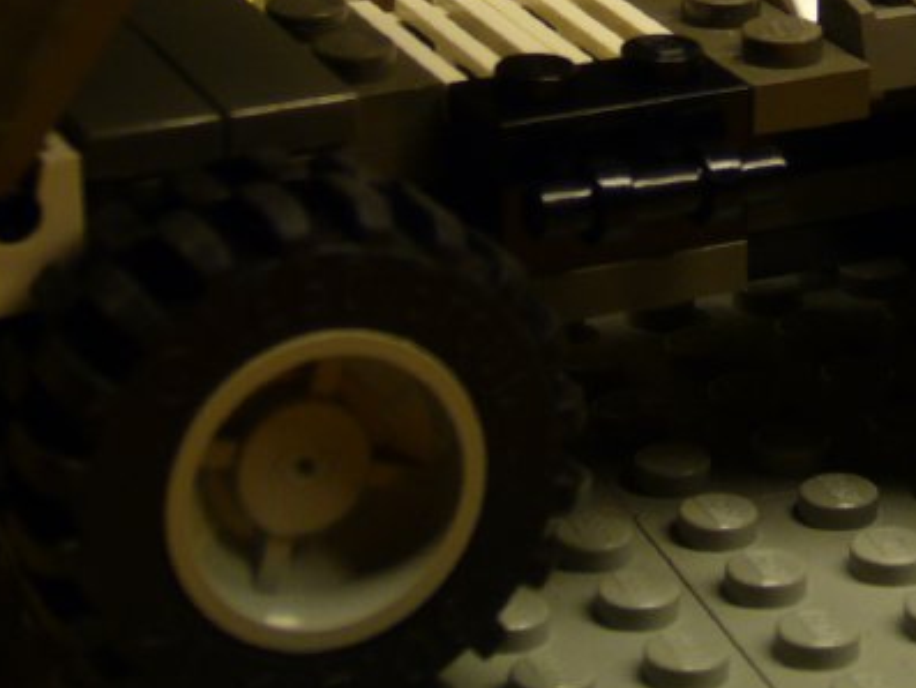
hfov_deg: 13.0
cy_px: -120
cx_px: 720
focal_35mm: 151
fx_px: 3997
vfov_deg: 9.7
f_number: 3.6
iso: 100
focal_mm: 9.9
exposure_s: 1/25
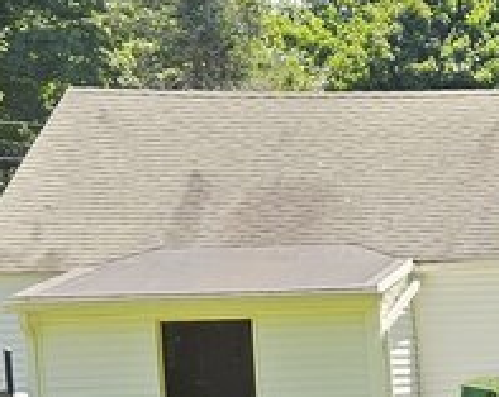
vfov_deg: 11.1
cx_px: 1274
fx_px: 2020
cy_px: 440
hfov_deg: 11.2
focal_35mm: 137
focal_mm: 6.3
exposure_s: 1/180
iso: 16
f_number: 1.7
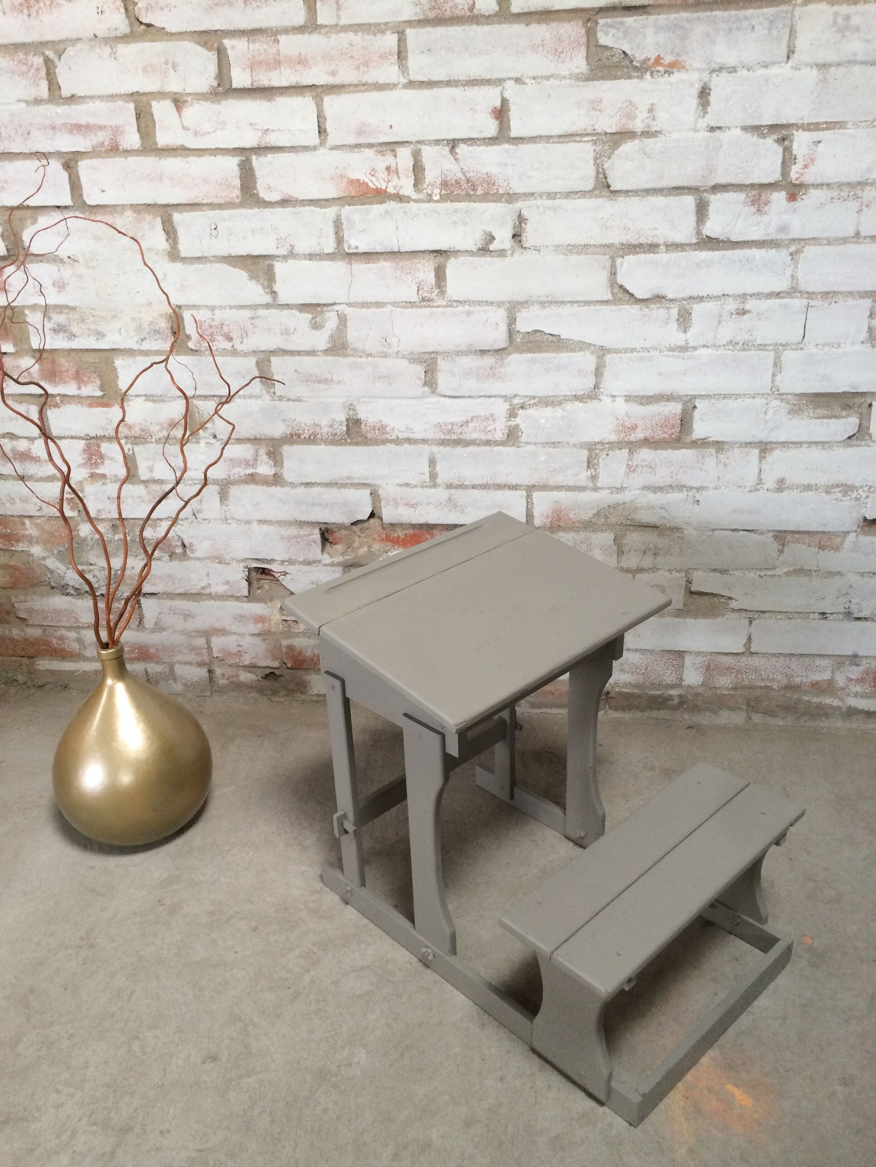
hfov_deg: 48.2
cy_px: 584
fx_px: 979
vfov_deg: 61.7
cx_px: 438
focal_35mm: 29
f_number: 2.2
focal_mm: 4.15
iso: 64
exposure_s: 1/30
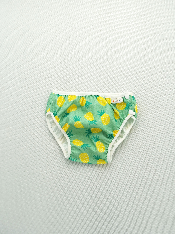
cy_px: 117
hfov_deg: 29.1
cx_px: 88
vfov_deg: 38.2
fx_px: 337
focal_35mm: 50
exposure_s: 1/250
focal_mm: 25
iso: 200
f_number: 5.6
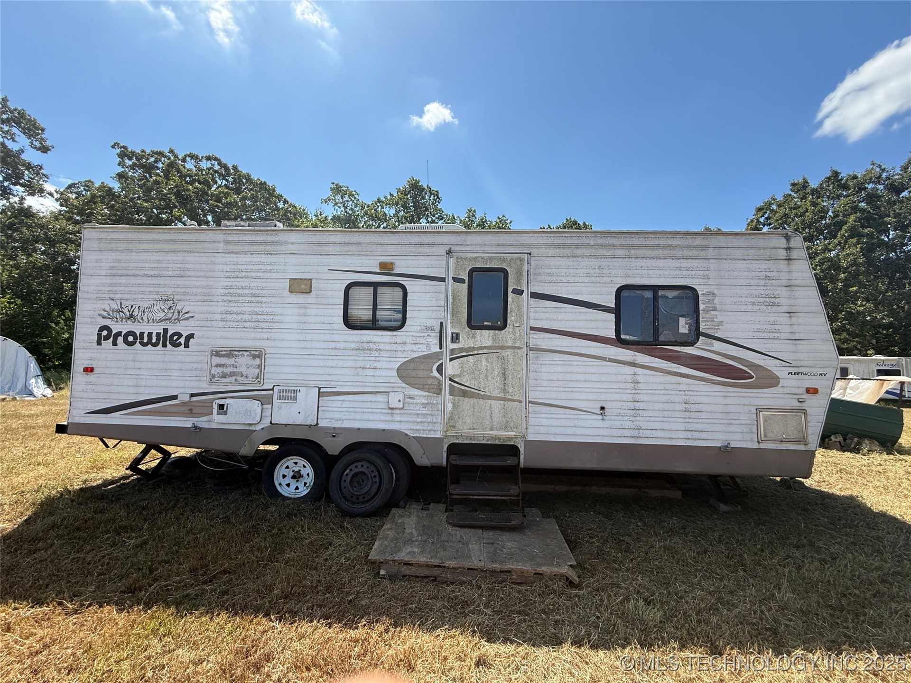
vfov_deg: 85.7
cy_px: 342
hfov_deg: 102.1
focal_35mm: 14
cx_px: 456
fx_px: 368
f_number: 2.2
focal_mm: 2.22
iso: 50
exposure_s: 1/1087
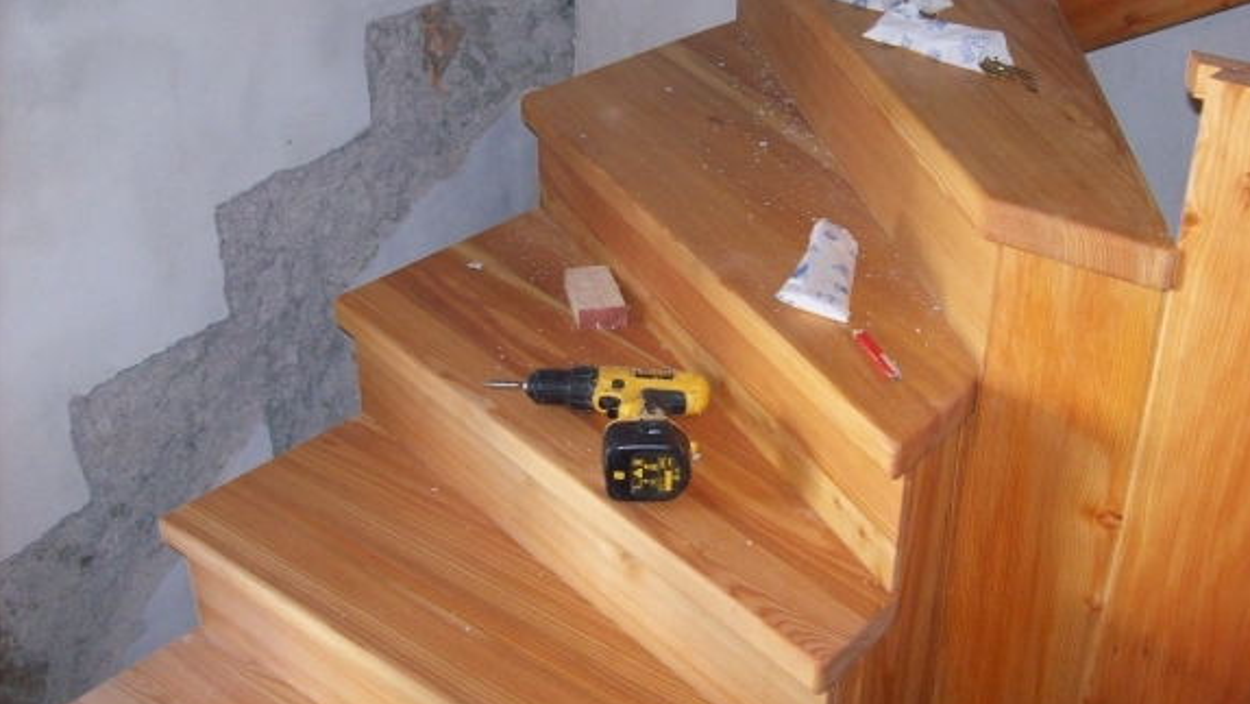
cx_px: 649
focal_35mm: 41
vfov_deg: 29.0
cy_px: 314
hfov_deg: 49.4
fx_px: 1359
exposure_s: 1/64
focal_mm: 6
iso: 200
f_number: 2.7
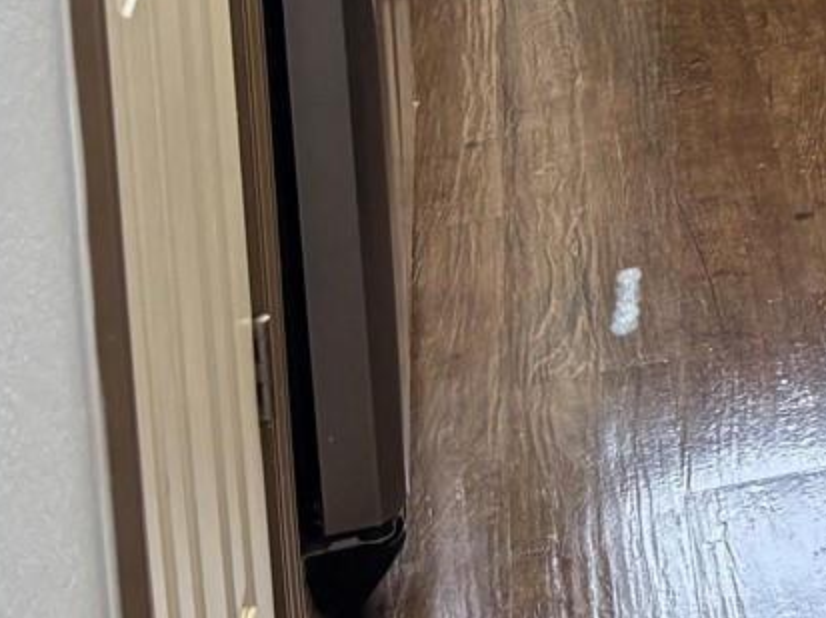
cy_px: -692
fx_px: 2885
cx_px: 1672
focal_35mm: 121
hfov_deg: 13.8
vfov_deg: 10.9
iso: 125
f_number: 1.6
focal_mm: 5.96
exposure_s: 1/120
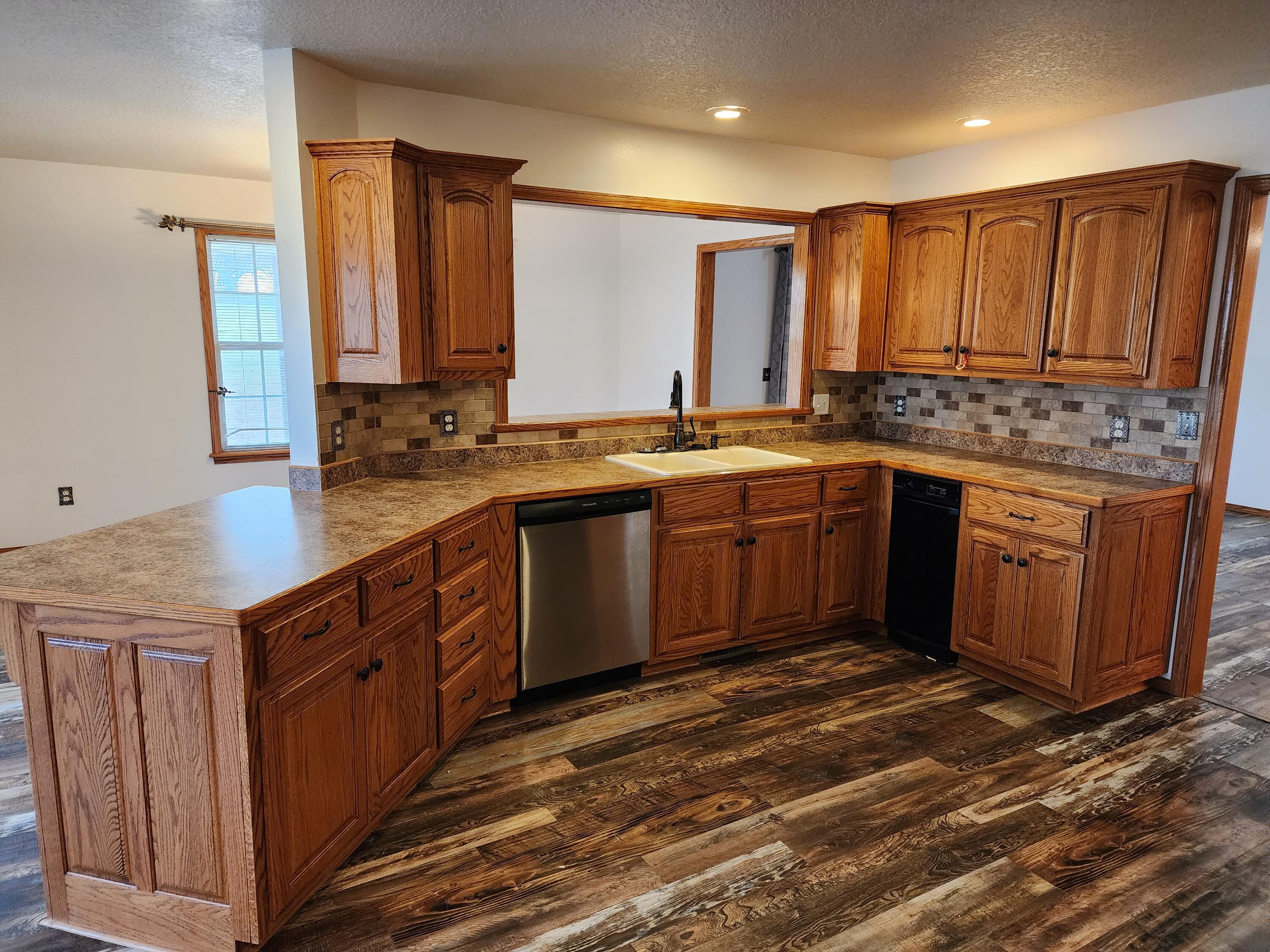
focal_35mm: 23
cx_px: 635
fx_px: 844
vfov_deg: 58.9
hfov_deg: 73.9
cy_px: 476
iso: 800
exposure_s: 1/120
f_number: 1.8
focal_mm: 6.4
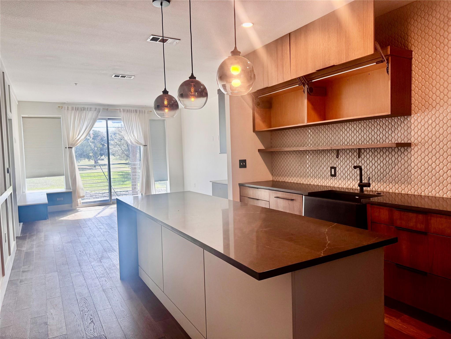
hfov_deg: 71.6
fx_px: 313
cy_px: 170
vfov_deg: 56.8
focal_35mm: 24
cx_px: 226
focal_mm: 6.76
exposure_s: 1/131
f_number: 1.78
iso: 50
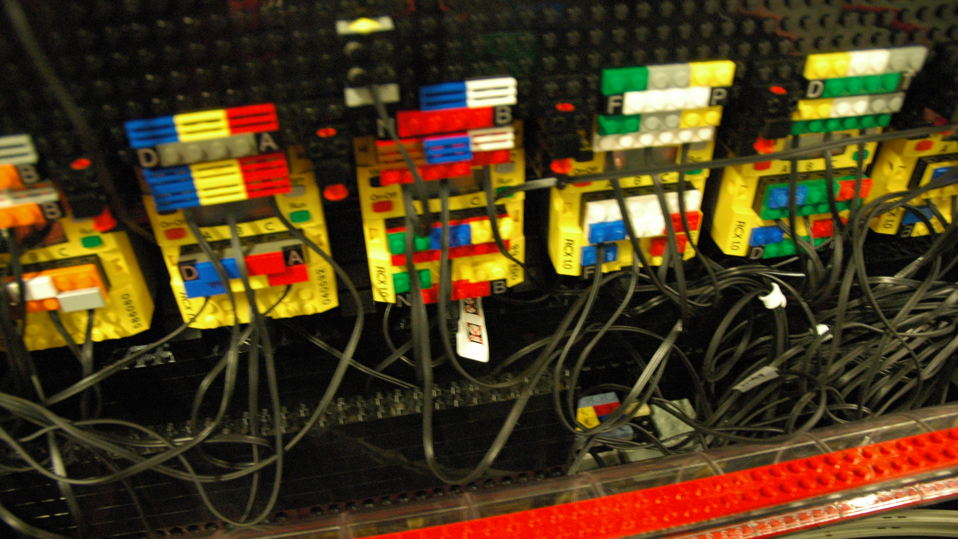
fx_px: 737
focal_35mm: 29
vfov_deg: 40.1
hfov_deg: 66.1
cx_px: 472
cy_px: 299
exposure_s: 1/10
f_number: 3.5
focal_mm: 18
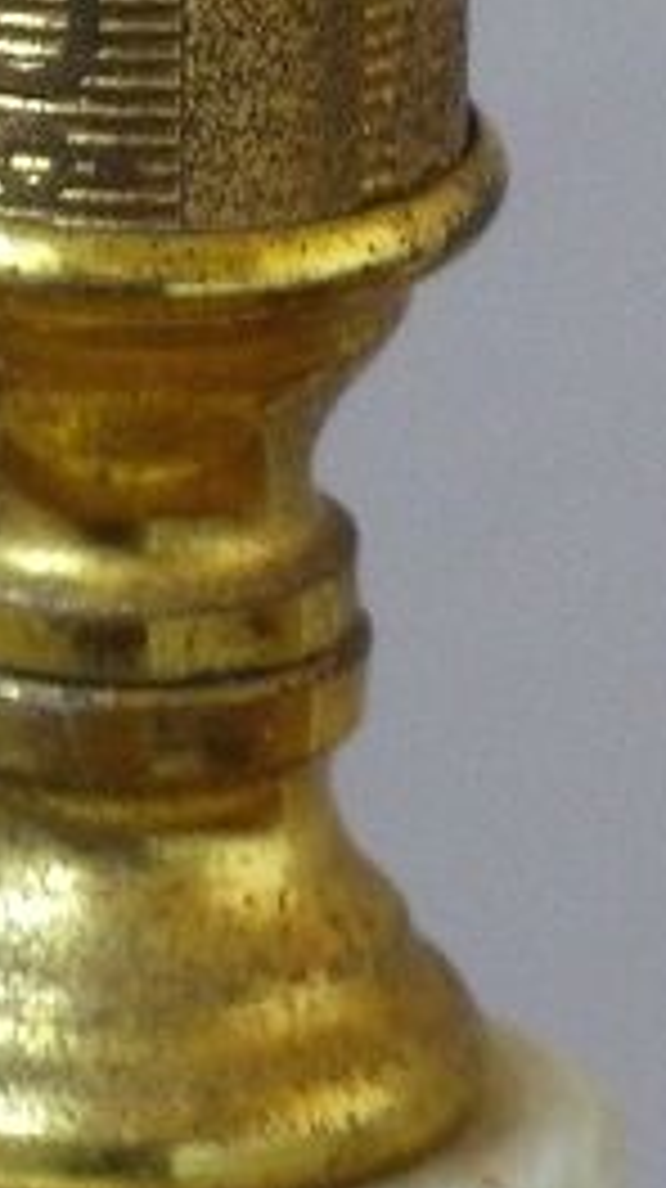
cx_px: 266
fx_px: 50770
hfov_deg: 0.8
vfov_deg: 1.3
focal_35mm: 1613
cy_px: -846
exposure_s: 1/100
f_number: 2.8
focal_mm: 65.8
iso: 320
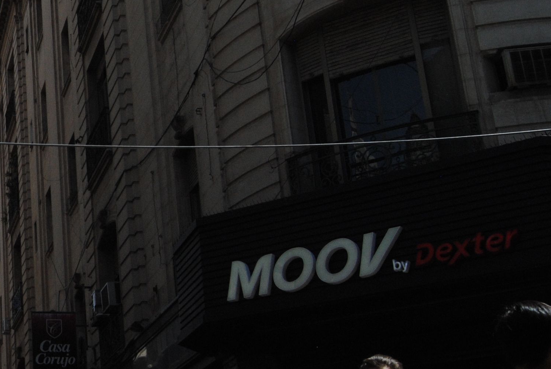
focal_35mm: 70
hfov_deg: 25.4
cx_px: -133
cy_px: 205
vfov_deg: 19.5
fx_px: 1073
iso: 400
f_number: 7.1
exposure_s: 1/2500
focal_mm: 18
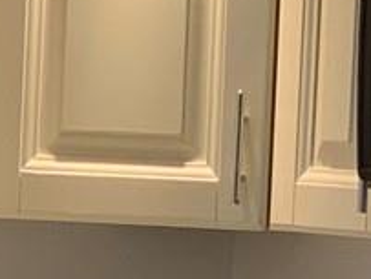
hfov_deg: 4.8
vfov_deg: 3.6
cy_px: 367
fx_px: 4391
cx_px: 192
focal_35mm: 409
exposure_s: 1/120
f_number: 2.4
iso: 100
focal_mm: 6
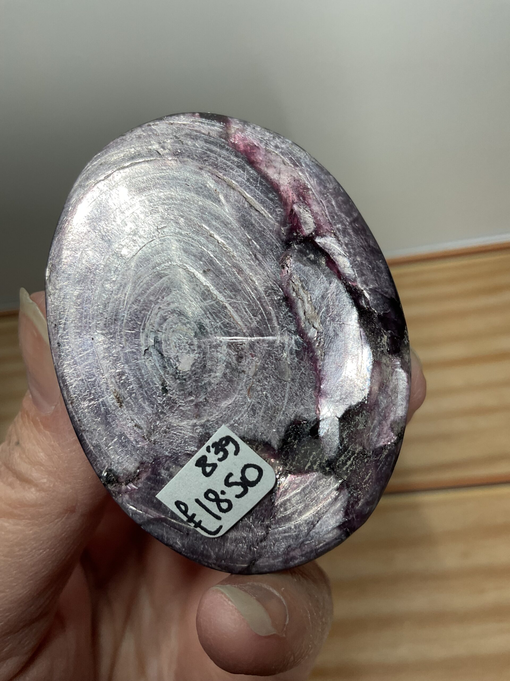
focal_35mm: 29
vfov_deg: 61.7
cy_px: 340
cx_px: 255
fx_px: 570
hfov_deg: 48.2
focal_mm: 3
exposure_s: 1/100
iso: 32
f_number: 1.8
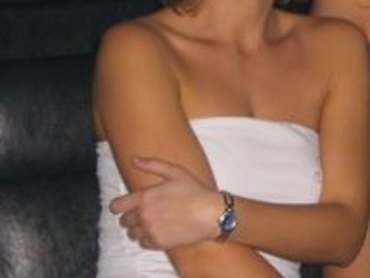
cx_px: 378
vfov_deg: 8.4
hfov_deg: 11.1
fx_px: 1893
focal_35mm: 177
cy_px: 54
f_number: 3.6
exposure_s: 1/60
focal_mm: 11.8
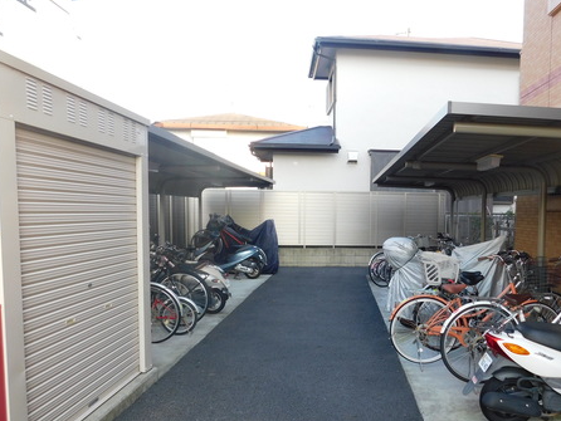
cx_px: 356
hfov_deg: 54.6
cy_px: 263
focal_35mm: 33
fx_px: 535
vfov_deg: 42.7
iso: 125
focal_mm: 4
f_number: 3
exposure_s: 1/200
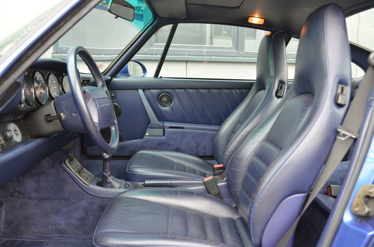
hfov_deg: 57.3
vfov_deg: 39.8
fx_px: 342
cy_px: 124
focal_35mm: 33
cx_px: 187
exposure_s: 1/80
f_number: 4.5
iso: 400
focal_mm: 22
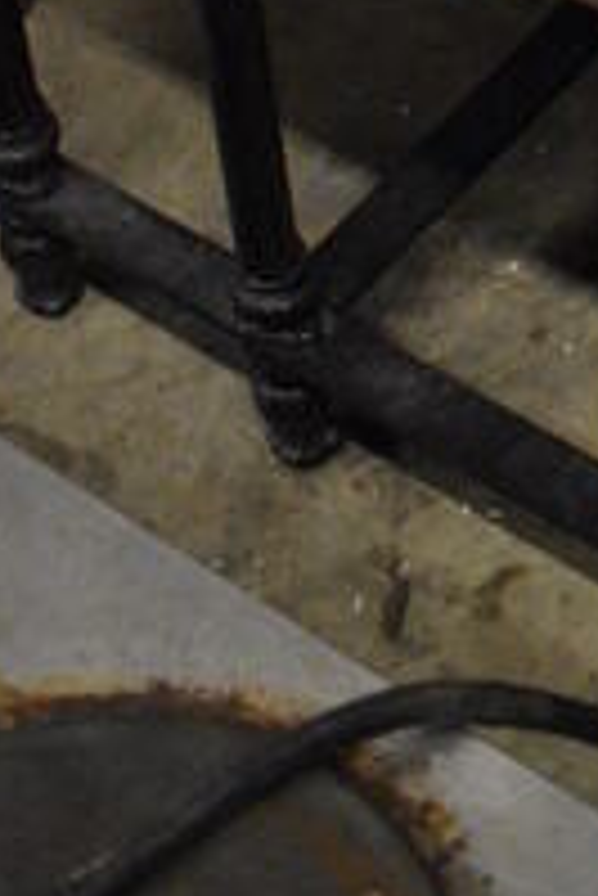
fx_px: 3084
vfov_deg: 13.5
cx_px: 1097
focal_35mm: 124
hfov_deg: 10.4
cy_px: -1033
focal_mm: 18
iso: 4000
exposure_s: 1/125
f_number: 3.5
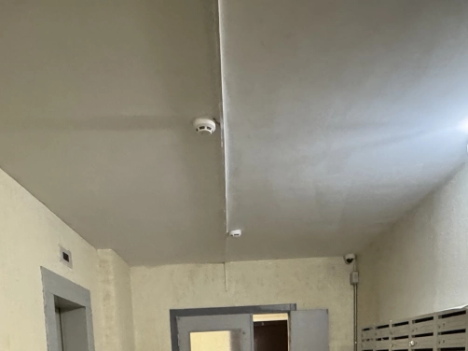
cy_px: 432
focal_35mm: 35
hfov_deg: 52.6
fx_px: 473
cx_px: 219
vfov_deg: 32.7
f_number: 2.2
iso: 1250
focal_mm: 2.22
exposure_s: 1/50
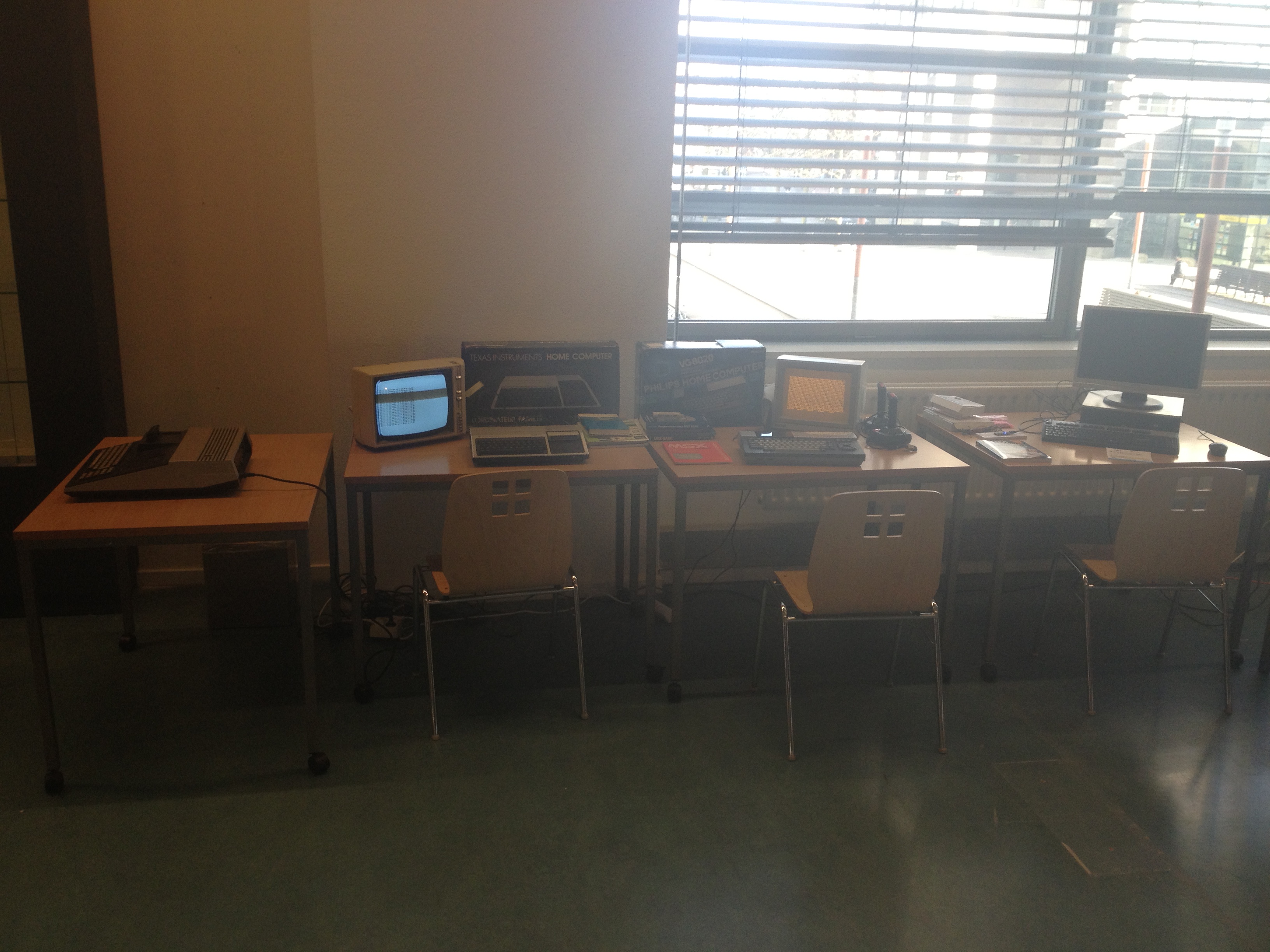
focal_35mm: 35
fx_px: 1284
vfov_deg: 40.7
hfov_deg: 52.6
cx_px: 635
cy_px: 476
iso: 64
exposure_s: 1/60
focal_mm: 4.28
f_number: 2.4
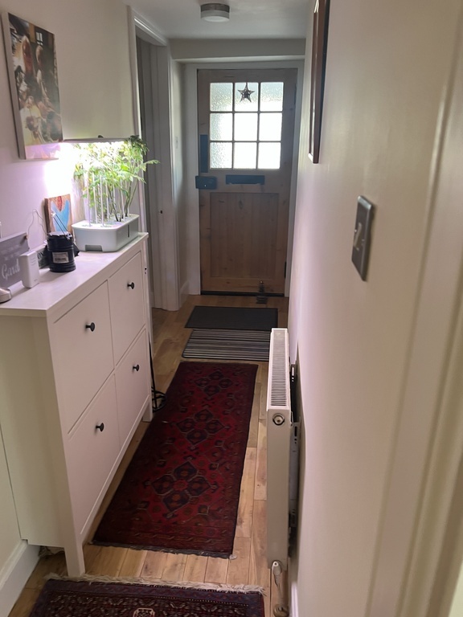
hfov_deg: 53.1
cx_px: 232
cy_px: 308
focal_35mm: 26
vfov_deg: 67.3
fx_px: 464
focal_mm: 5.7
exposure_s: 1/72
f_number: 1.5
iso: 125
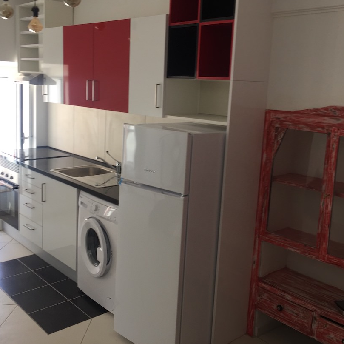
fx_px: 427
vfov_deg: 43.8
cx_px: 172
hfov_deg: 43.9
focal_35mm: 38
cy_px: 153
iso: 32
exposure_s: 1/50
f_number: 2.2
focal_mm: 4.15
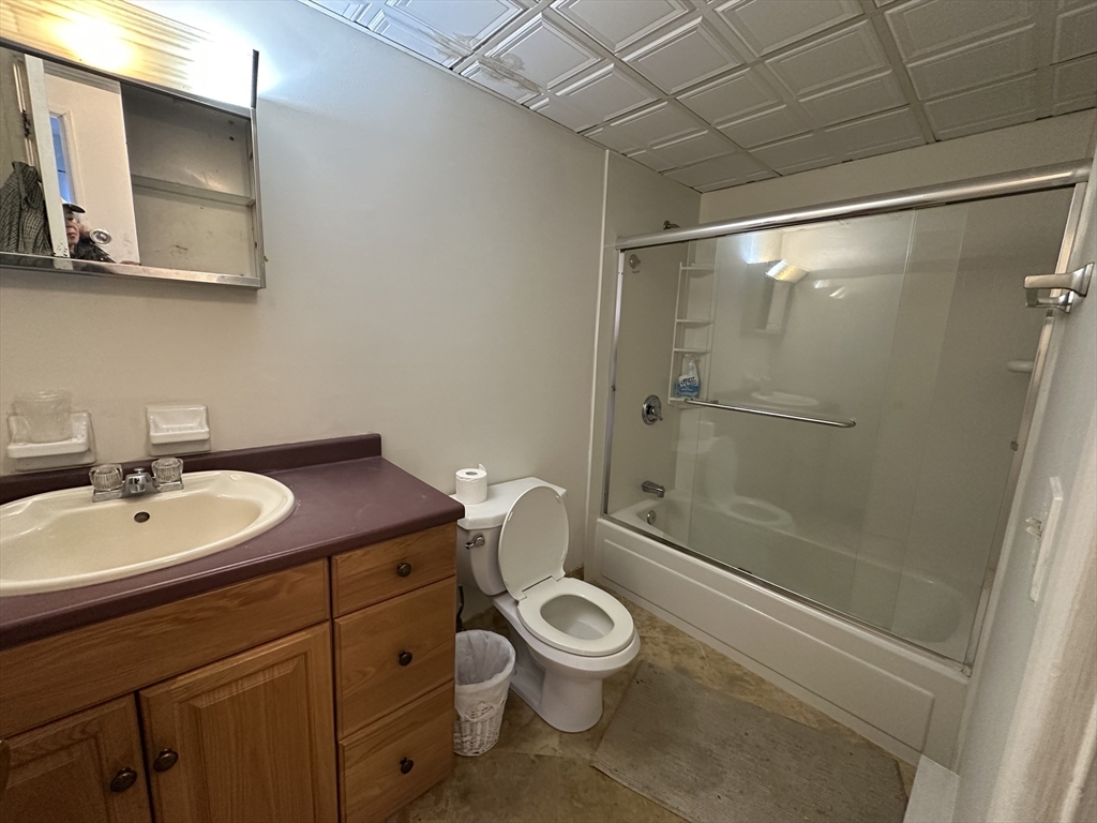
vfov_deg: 85.7
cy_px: 412
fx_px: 444
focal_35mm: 14
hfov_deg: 102.1
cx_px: 548
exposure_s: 1/60
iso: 400
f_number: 2.2
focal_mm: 2.22
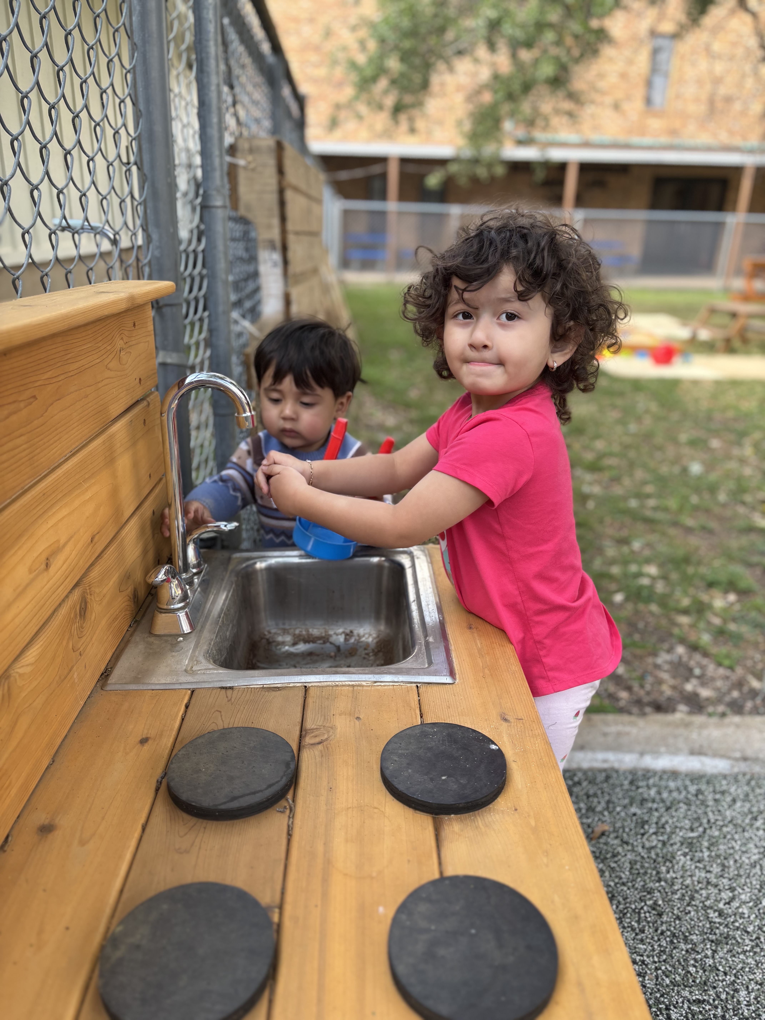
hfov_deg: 53.1
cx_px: 382
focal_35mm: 26
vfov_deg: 67.3
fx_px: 766
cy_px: 510
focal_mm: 5.96
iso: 40
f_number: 1.6
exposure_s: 1/236
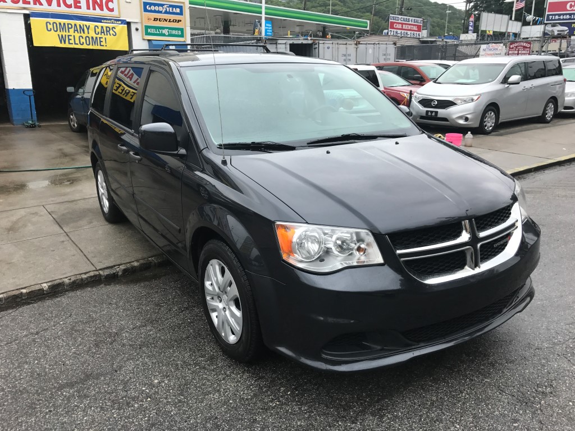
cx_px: 288
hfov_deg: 63.4
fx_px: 465
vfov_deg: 49.7
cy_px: 216
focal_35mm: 28
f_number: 1.8
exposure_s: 1/879
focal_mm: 3.99
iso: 20
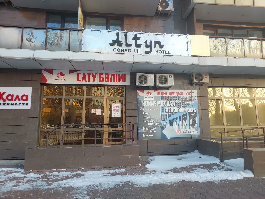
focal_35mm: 23
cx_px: 132
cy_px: 100
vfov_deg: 58.9
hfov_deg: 73.9
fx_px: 176
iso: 32
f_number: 1.8
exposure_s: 1/100
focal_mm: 5.06
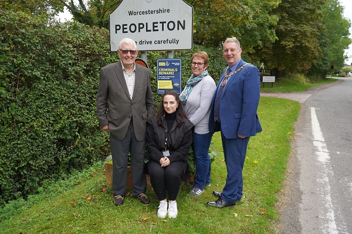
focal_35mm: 28
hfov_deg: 65.5
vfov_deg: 46.3
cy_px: 117
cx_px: 176
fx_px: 274
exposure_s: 1/160
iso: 200
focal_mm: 28
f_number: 4
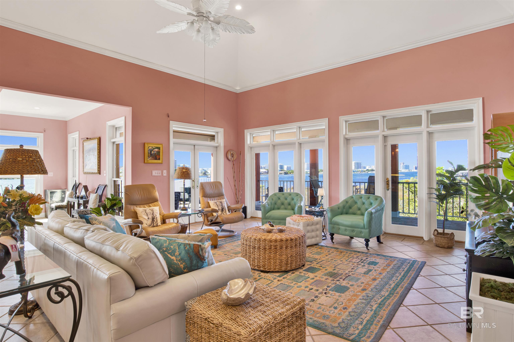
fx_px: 257
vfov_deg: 67.4
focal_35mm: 18
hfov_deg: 90.0
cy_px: 171
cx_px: 257
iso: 200
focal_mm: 18
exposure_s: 1/10
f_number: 11
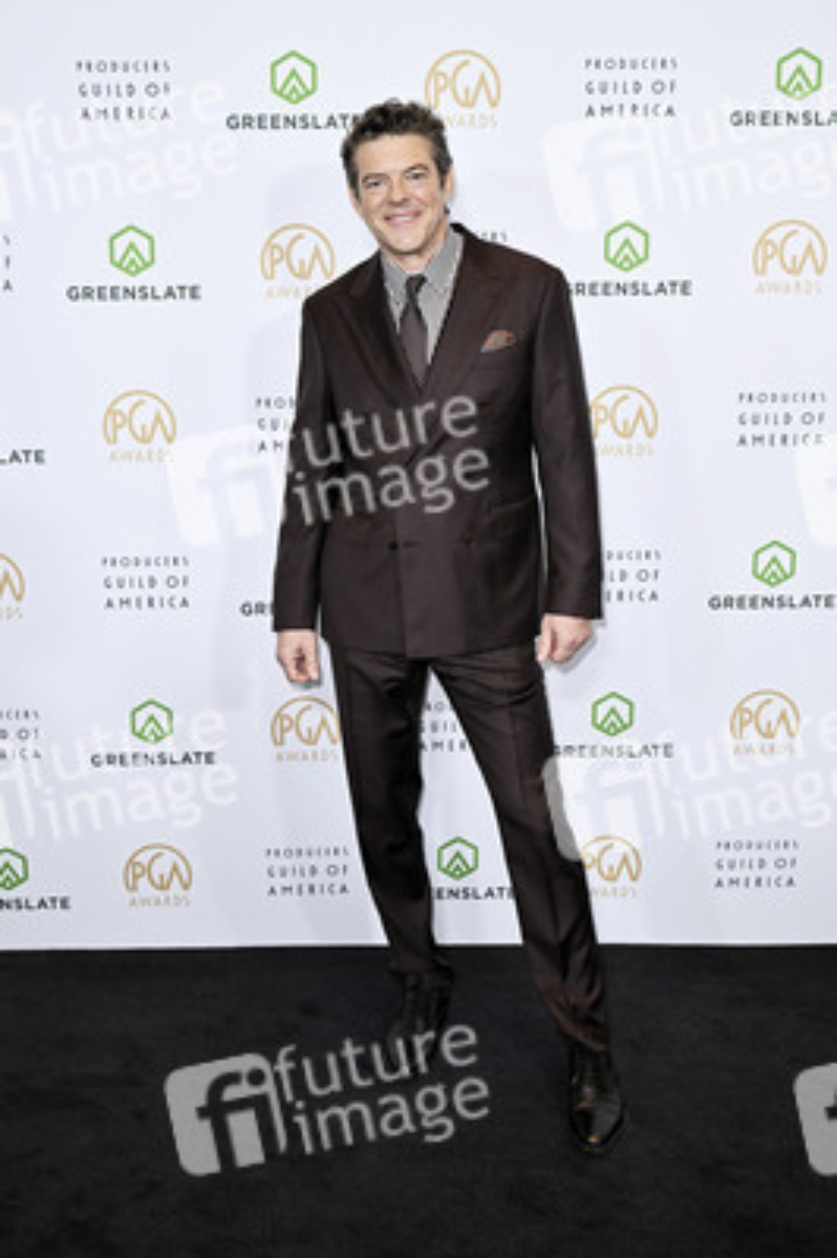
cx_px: 418
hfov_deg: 32.6
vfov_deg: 47.4
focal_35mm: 41
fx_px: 1432
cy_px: 629
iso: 2000
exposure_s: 1/320
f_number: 5.6
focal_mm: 41
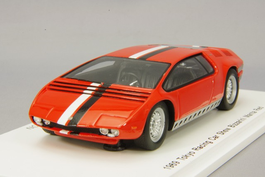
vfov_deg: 12.2
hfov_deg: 18.3
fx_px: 825
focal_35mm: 112
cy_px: 88
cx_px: 132
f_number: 32
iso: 400
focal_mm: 75
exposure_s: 1
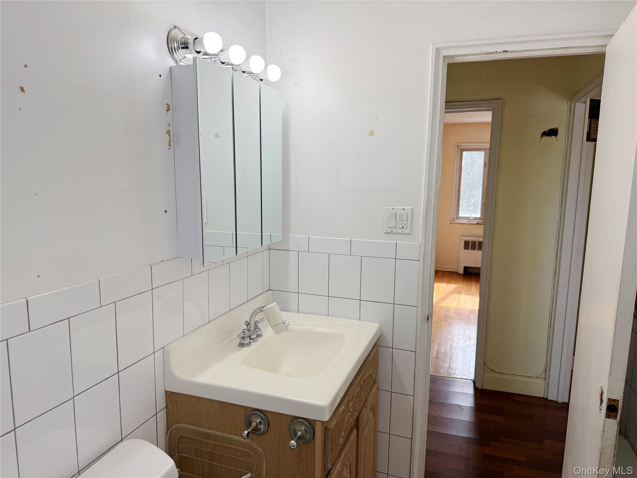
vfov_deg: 56.8
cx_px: 318
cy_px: 239
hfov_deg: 71.6
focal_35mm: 24
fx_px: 442
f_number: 1.78
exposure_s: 1/627
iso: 80
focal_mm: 6.76
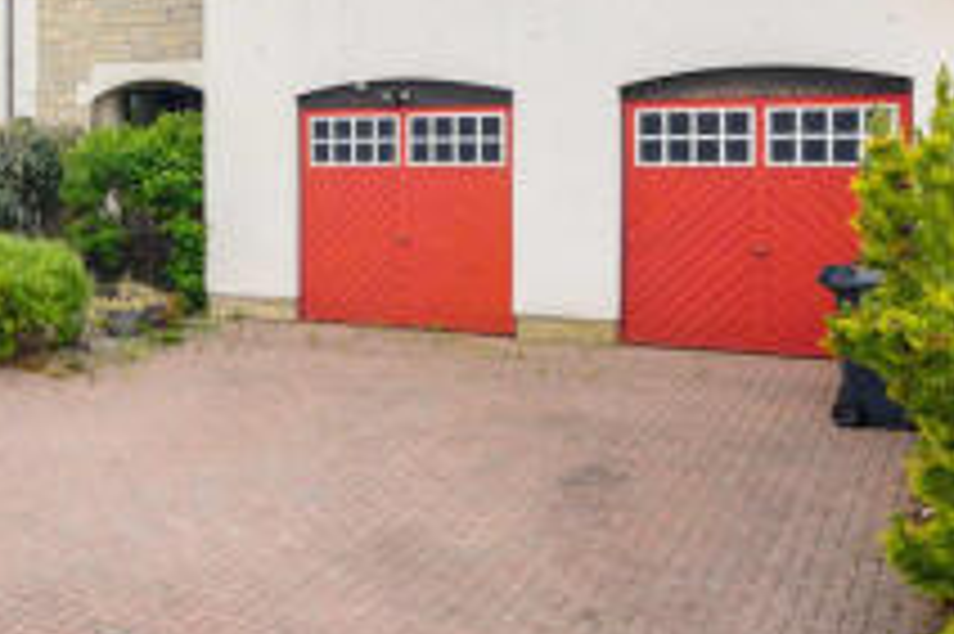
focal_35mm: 40
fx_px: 1059
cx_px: 110
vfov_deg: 29.6
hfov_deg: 44.5
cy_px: -88
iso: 200
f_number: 5
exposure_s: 1/200
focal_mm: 7
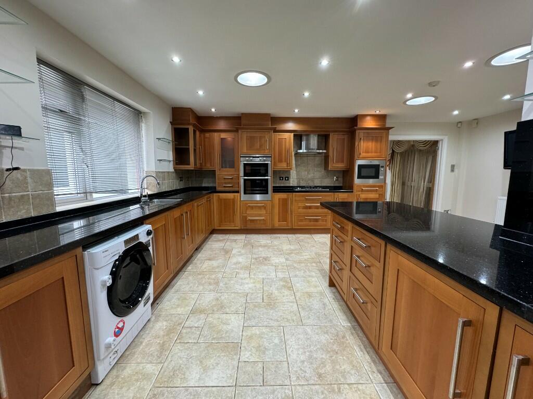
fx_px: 216
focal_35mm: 14
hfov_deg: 102.1
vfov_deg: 85.7
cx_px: 266
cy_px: 200
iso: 250
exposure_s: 1/50
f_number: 2.2
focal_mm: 2.22
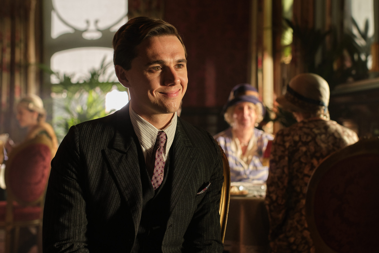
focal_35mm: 82
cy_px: 136
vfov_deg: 16.7
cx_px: 202
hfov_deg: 24.8
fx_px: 863
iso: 1250
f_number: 3.2
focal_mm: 50
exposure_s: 1/250
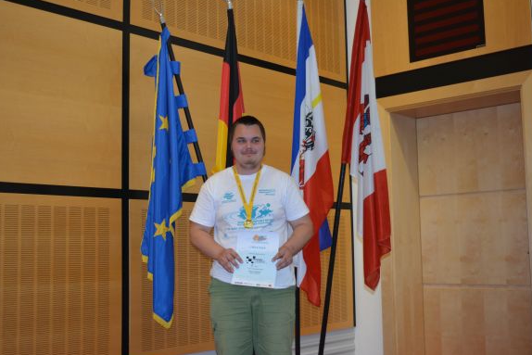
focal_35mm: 47
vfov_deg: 28.7
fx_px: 695
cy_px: 180
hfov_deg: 41.9
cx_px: 270
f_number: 4.2
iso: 500
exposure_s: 1/60
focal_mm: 30
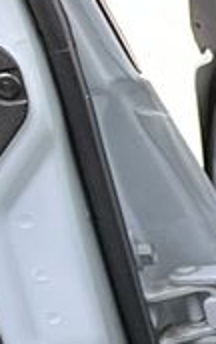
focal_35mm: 164
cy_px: 452
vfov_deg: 12.3
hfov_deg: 6.0
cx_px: 1014
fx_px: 1540
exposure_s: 1/60
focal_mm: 5.1
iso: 200
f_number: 1.6
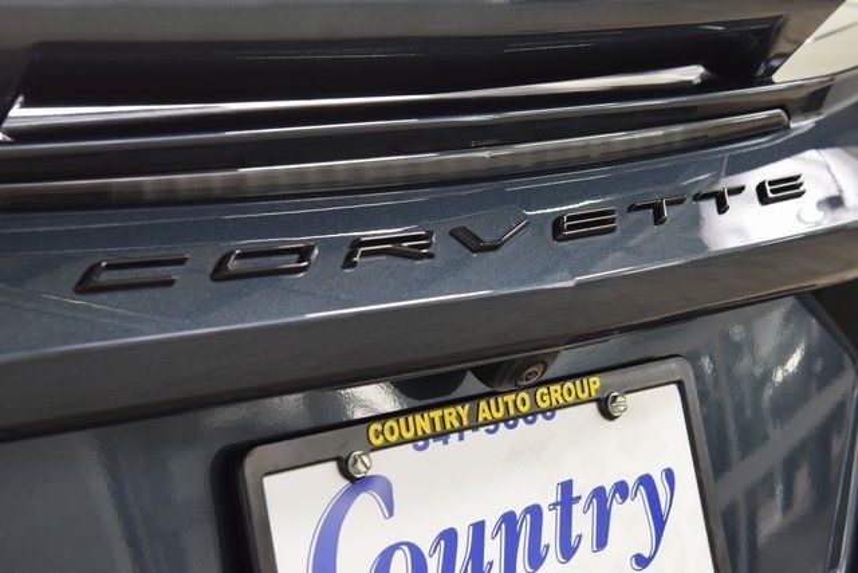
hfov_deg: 26.0
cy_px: 286
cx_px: 429
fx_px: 1859
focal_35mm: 78
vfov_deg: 17.5
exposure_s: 1/15
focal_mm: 52
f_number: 6.3
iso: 900
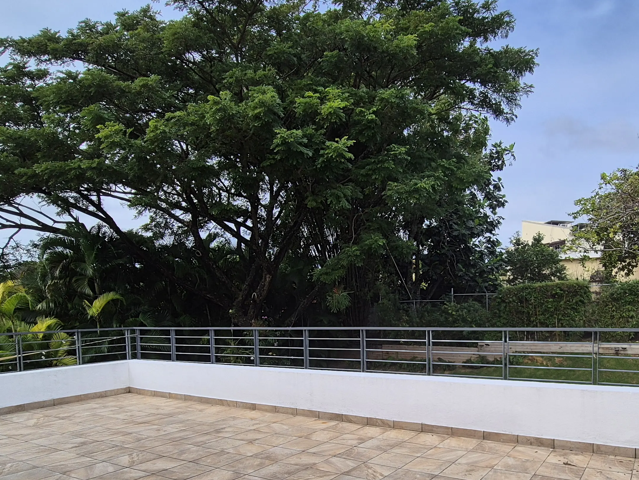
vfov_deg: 54.9
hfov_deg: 70.2
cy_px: 342
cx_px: 409
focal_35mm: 24
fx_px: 443
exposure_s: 1/2028
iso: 50
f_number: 2.2
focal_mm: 2.2
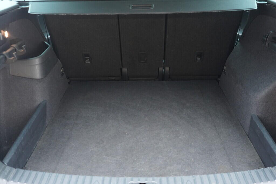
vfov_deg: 36.9
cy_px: 92
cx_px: 138
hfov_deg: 53.1
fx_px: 276
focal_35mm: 36
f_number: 2.8
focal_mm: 24
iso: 1250
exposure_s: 1/40
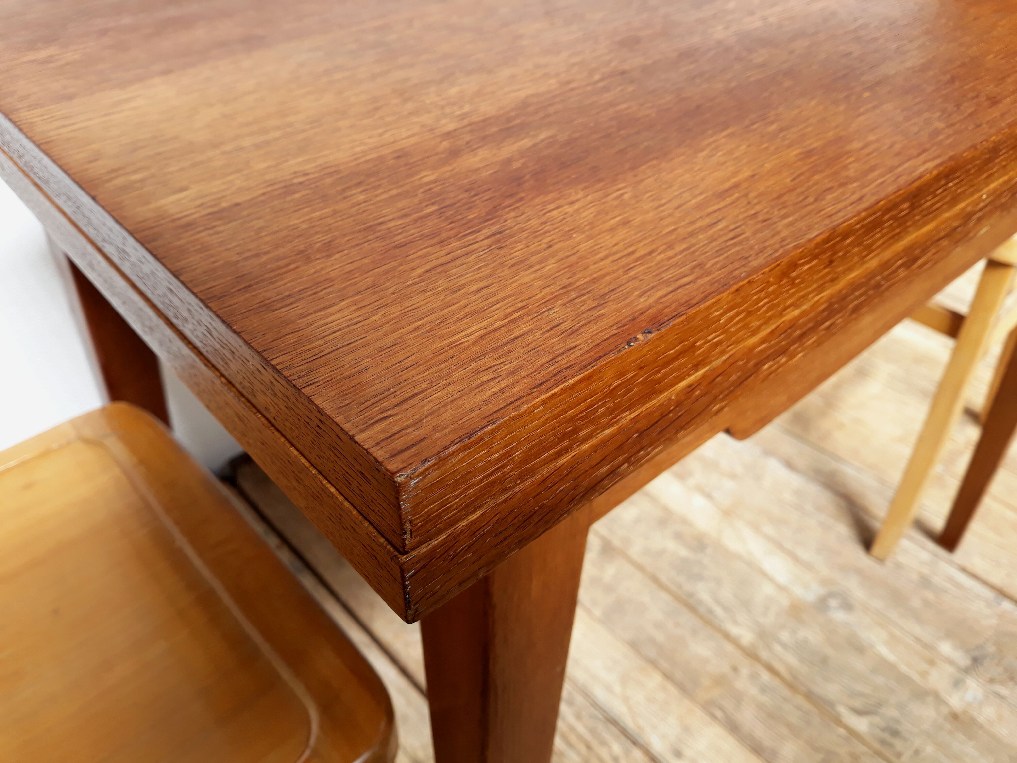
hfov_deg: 65.3
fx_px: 793
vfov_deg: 51.4
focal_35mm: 27
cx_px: 508
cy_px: 382
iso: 40
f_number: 1.7
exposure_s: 1/240
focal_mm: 3.71
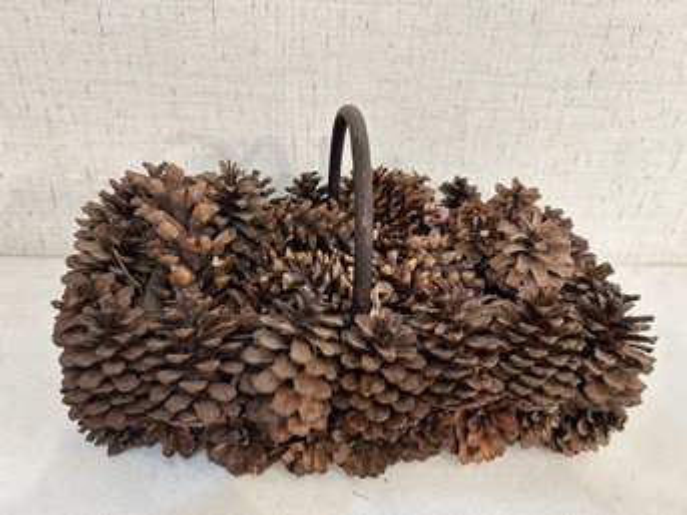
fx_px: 516
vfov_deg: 53.0
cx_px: 344
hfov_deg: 67.3
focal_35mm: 26
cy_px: 258
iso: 100
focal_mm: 5.7
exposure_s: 1/60
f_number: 1.5
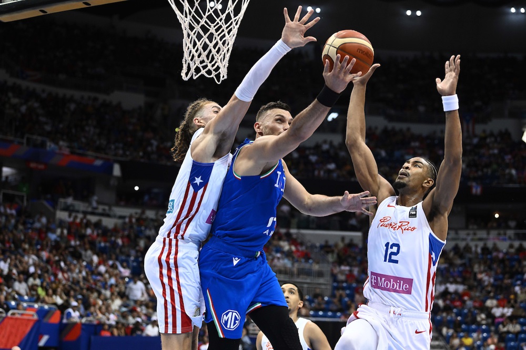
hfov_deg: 28.9
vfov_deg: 19.4
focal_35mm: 70
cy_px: 175
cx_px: 263
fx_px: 1022
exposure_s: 1/1250
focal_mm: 70
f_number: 3.5
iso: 2500
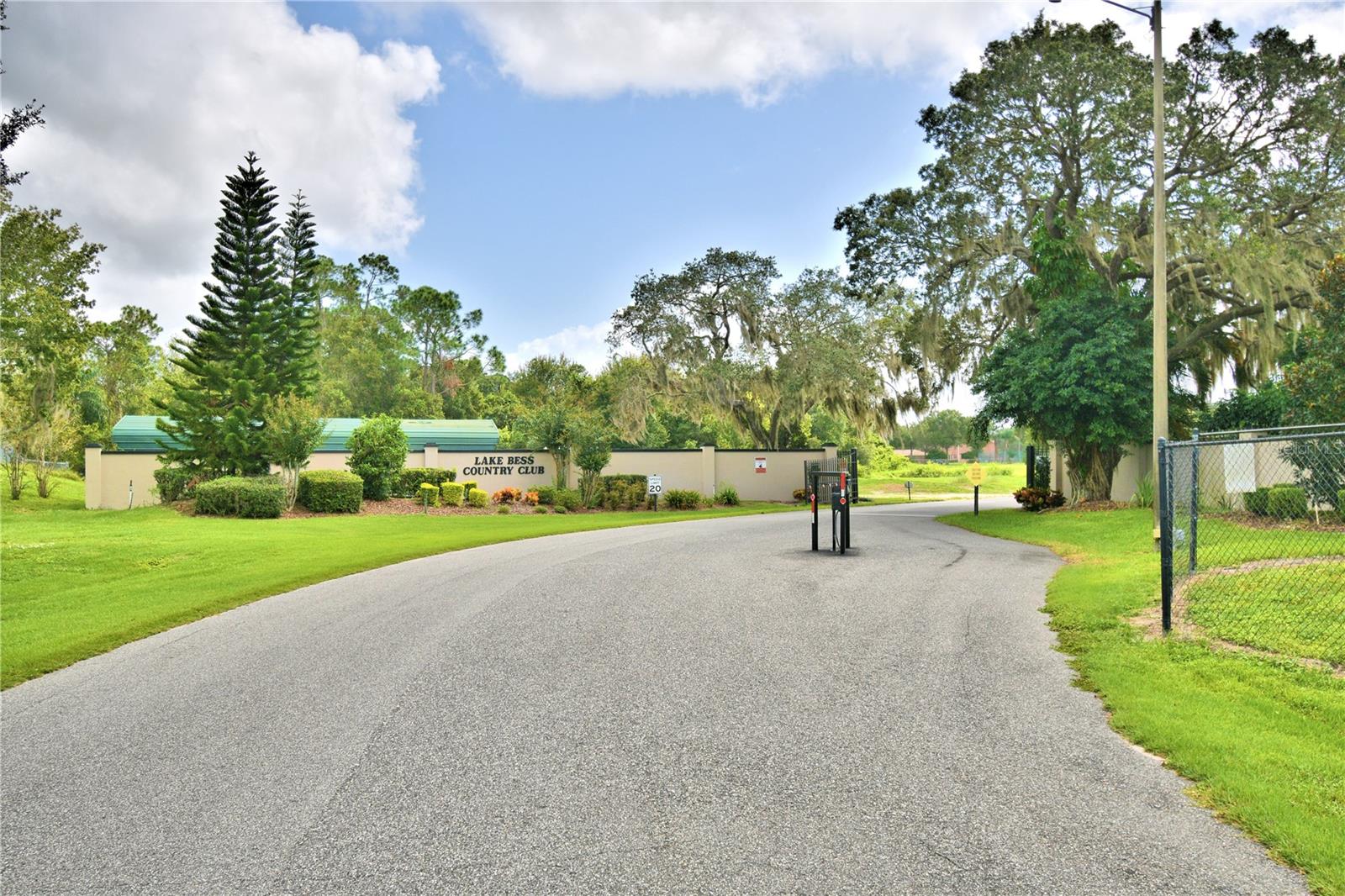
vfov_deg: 43.6
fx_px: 1121
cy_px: 448
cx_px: 672
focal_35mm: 30
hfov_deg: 61.9
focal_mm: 20
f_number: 5.6
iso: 100
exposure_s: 1/800
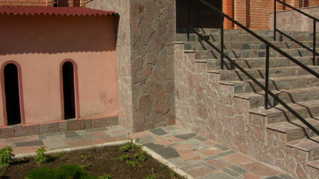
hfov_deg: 49.4
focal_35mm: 41
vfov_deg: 29.0
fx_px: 347
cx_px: 160
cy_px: 90
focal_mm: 8.9
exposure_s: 1/181
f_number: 8
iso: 50
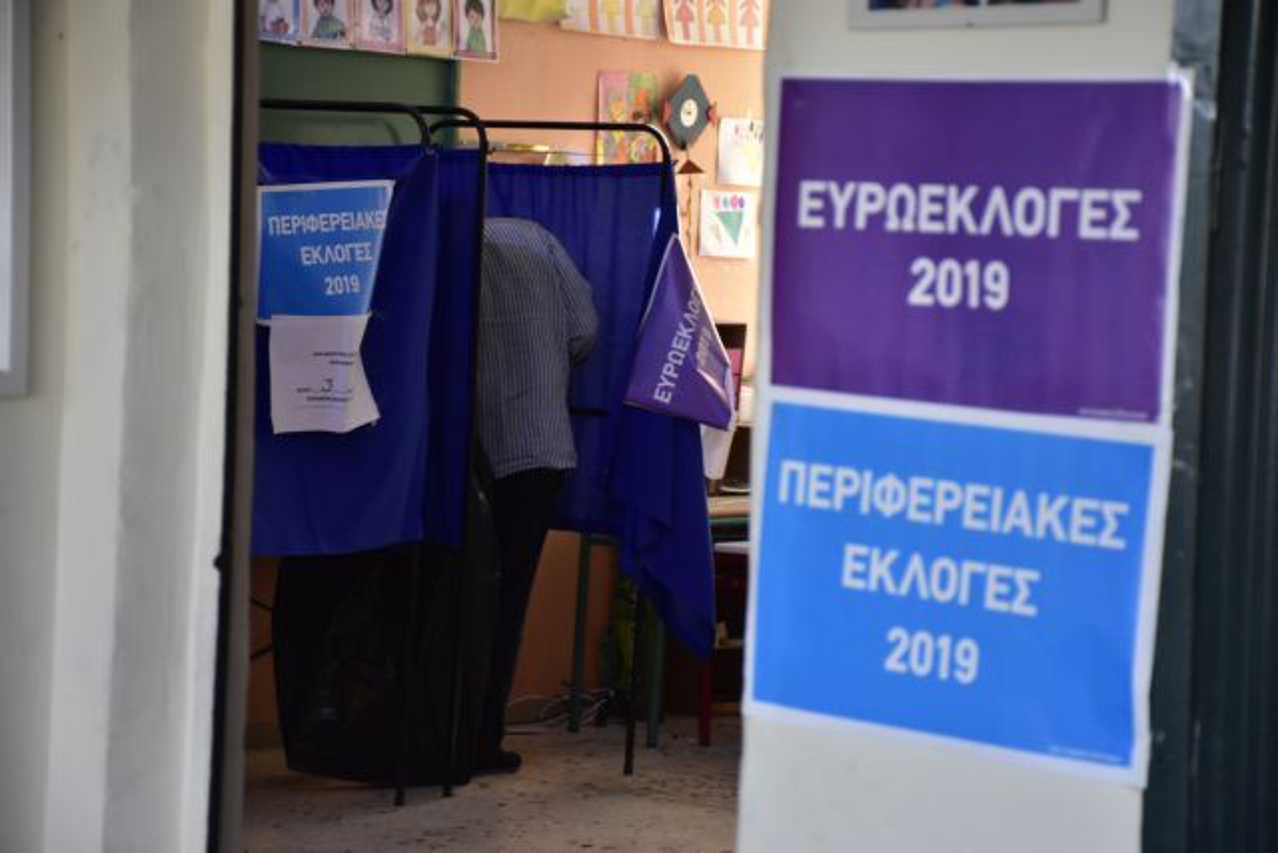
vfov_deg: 11.4
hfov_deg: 17.1
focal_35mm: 120
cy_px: 426
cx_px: 639
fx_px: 4261
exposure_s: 1/125
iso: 2000
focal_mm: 80
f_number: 5.3
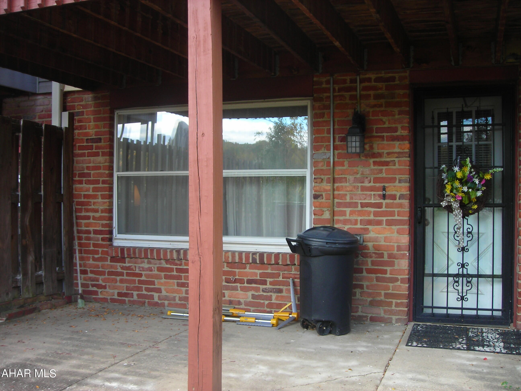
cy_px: 196
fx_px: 572
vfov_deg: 37.7
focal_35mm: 38
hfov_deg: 49.0
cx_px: 260
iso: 50
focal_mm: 6.3
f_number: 3.2
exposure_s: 1/36.3
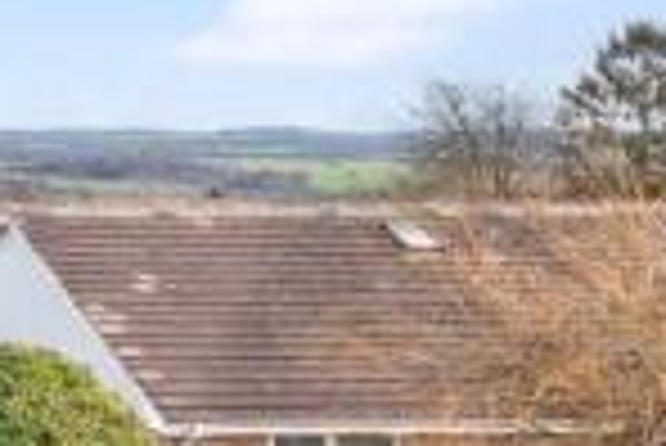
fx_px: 1722
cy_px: 241
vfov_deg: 14.7
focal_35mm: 93
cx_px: -657
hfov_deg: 16.7
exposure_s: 1/250
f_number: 7.1
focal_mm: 21
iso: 400
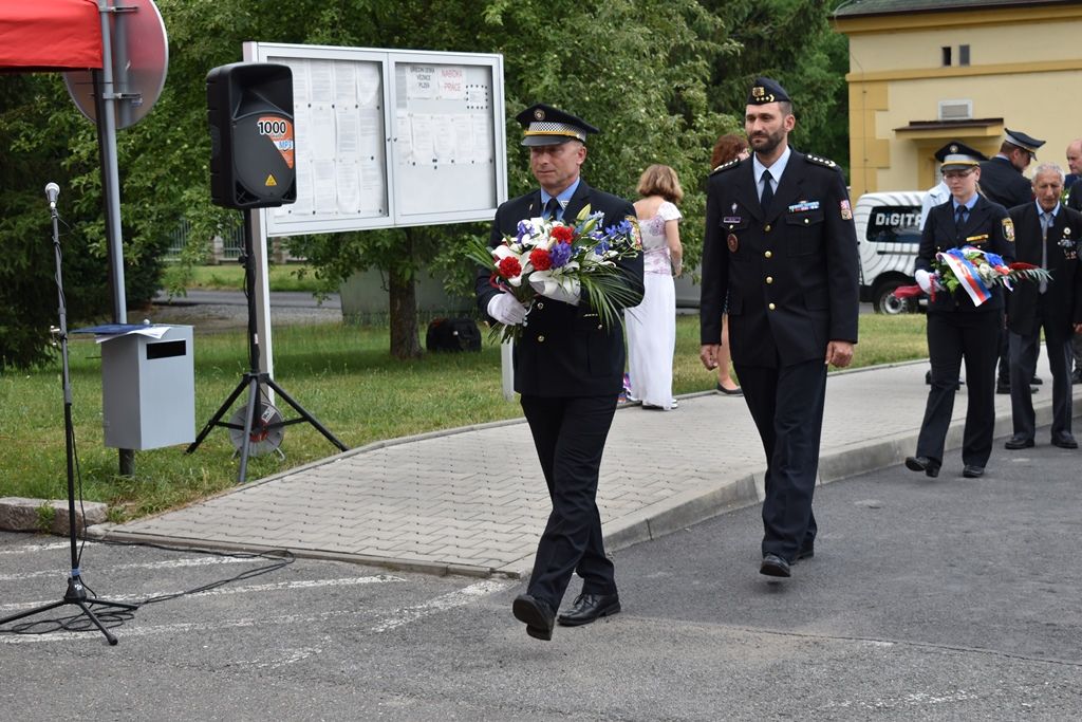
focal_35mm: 68
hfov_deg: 29.9
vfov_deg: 20.2
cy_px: 361
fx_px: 2029
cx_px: 541
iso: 100
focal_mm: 45
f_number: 6.3
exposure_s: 1/160
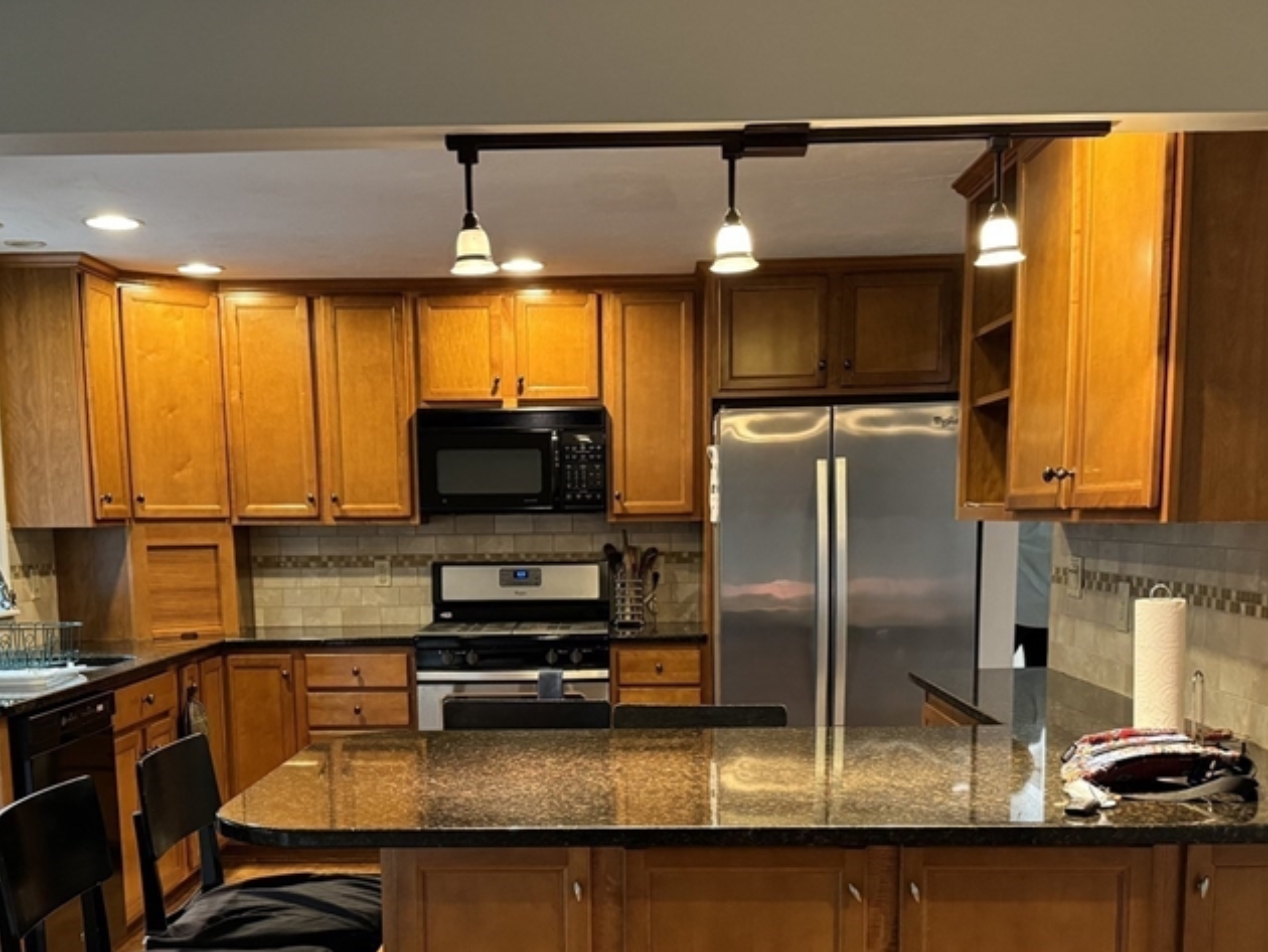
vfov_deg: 35.9
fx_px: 1429
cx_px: 596
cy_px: 727
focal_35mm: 39
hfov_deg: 47.8
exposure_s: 1/40
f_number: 1.78
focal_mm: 6.76
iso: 640
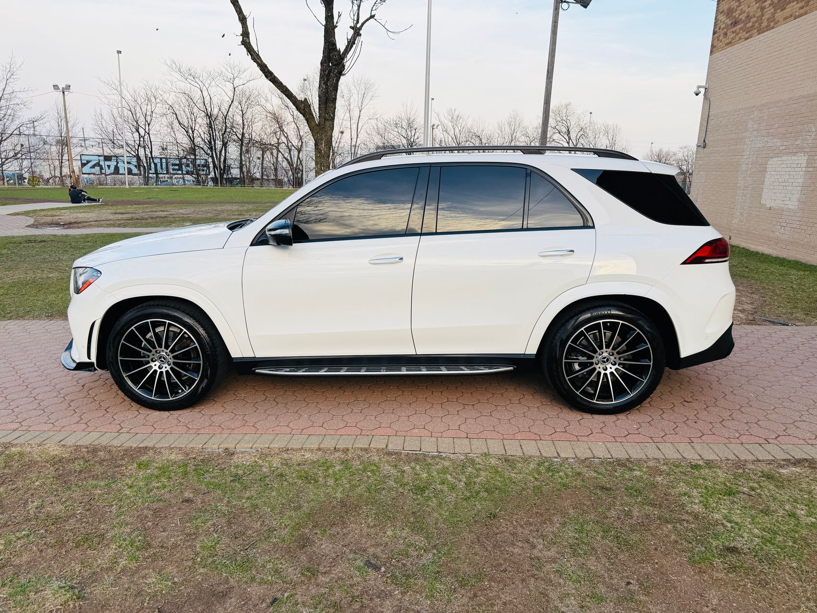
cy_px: 306
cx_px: 408
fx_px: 566
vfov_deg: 56.8
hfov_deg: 71.6
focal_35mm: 24
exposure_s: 1/780
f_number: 1.78
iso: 80
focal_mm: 6.76
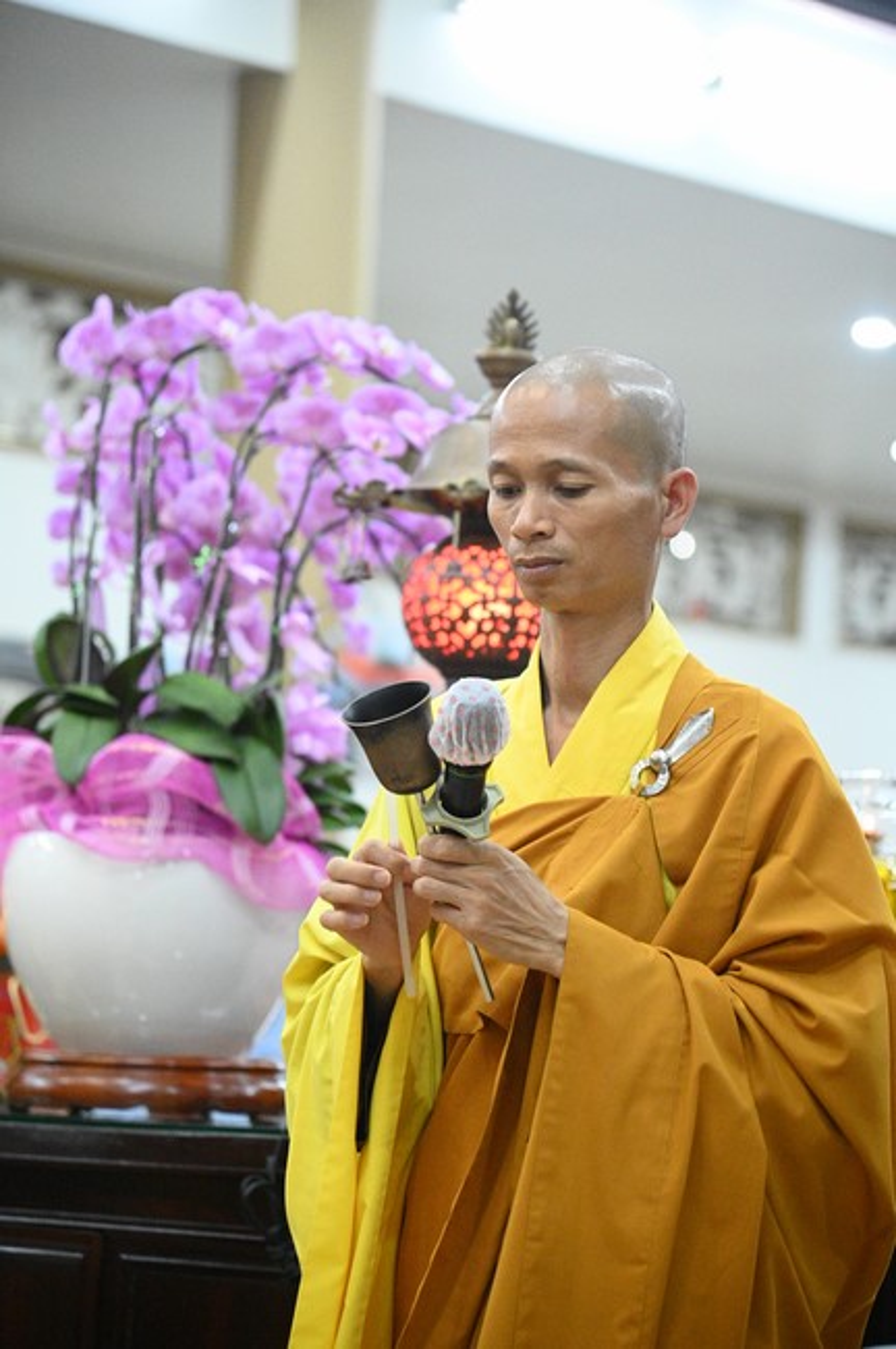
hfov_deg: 11.4
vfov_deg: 17.1
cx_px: 448
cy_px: 674
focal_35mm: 120
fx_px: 4489
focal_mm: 120
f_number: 4
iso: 16000
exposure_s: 1/250
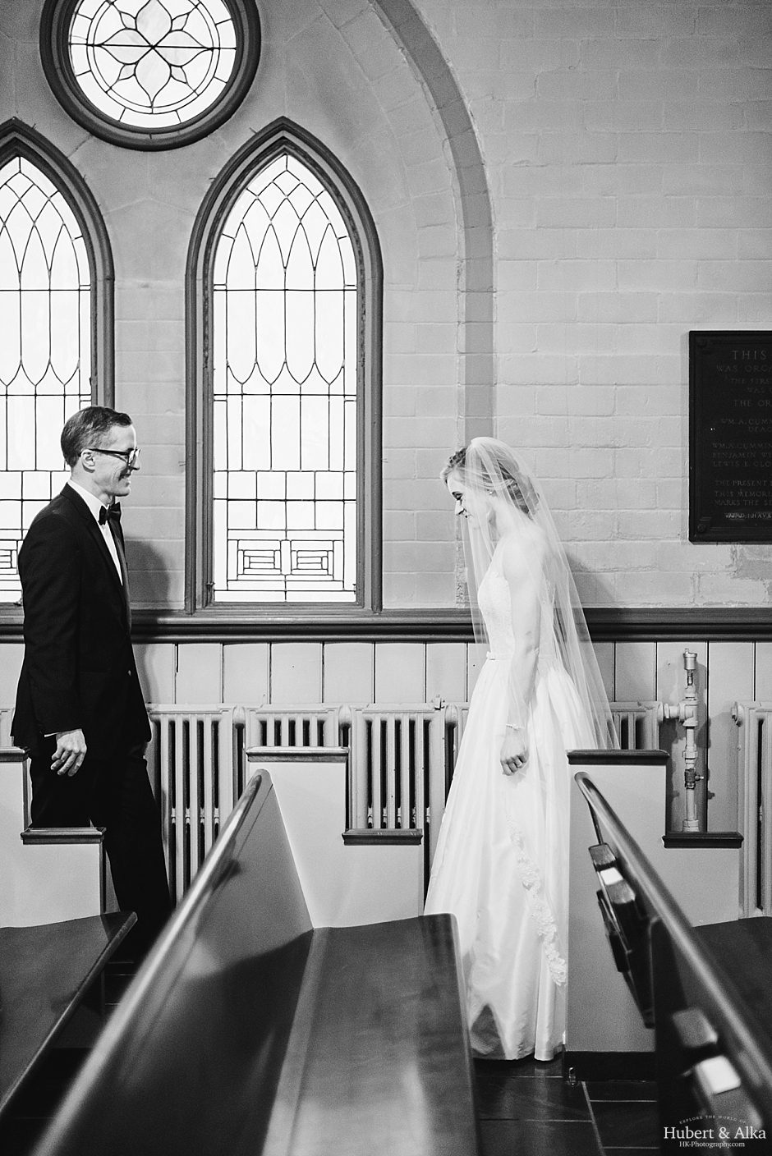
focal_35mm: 50
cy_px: 578
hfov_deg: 27.0
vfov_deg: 39.6
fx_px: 1607
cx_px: 386
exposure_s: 1/320
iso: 1250
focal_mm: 50
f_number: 1.4
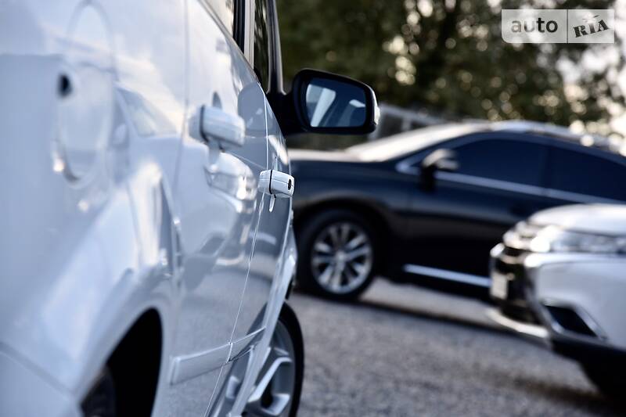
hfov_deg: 18.6
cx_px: 313
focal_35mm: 110
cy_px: 208
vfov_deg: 12.4
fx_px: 1912
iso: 400
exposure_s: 1/400
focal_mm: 110
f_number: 5
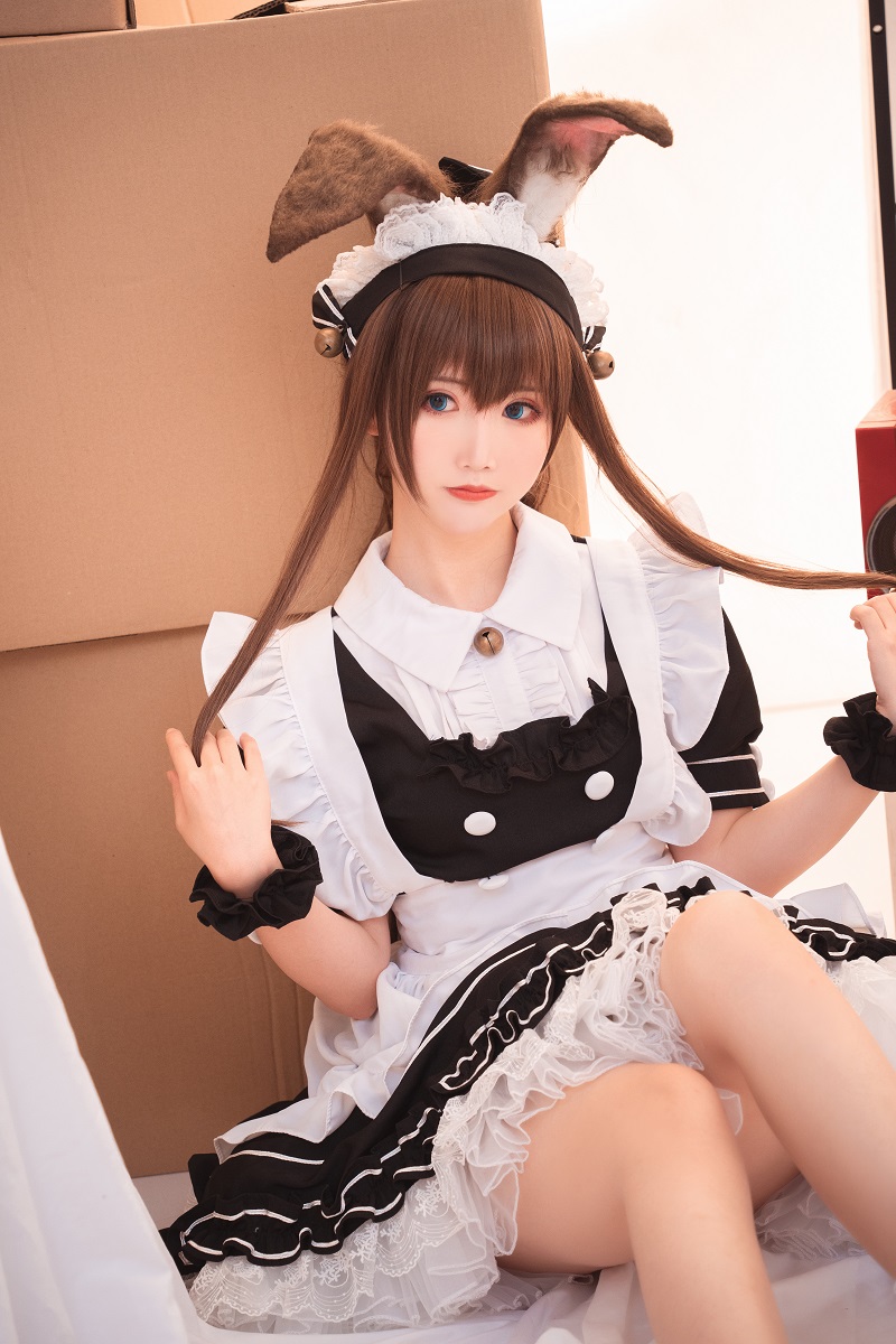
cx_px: 448
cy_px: 672
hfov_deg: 11.2
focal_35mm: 122
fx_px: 4554
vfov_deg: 16.8
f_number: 5.6
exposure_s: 1/125
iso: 1600
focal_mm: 122
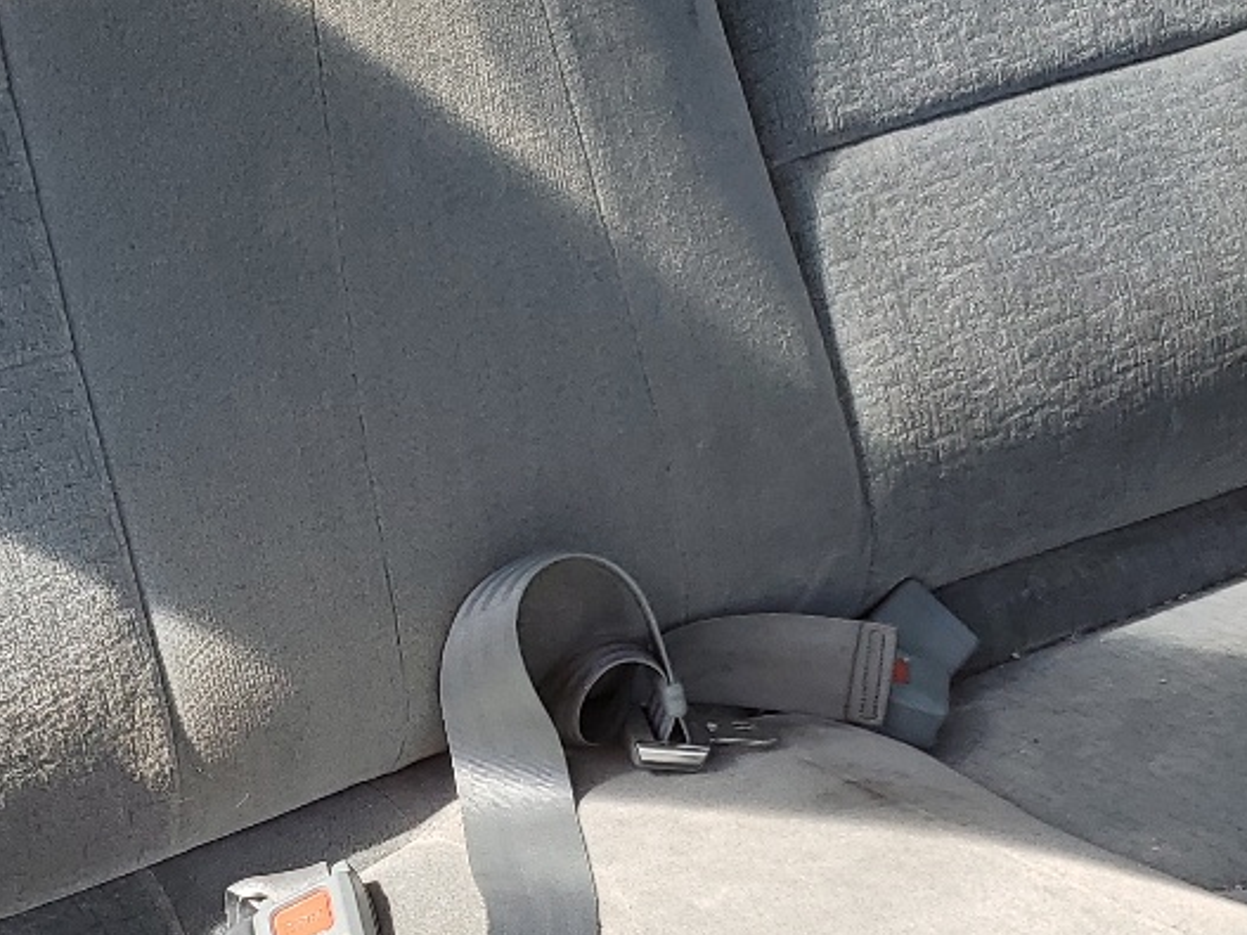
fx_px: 2845
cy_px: 623
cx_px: 473
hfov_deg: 24.7
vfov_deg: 18.6
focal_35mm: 79
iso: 50
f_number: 1.5
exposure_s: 1/345
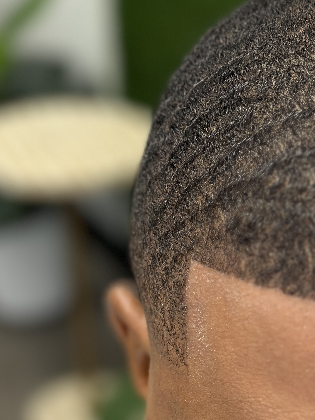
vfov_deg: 16.6
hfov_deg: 12.4
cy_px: 390
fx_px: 1419
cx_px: 359
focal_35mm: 117
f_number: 1.78
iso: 200
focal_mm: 6.86
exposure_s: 1/120
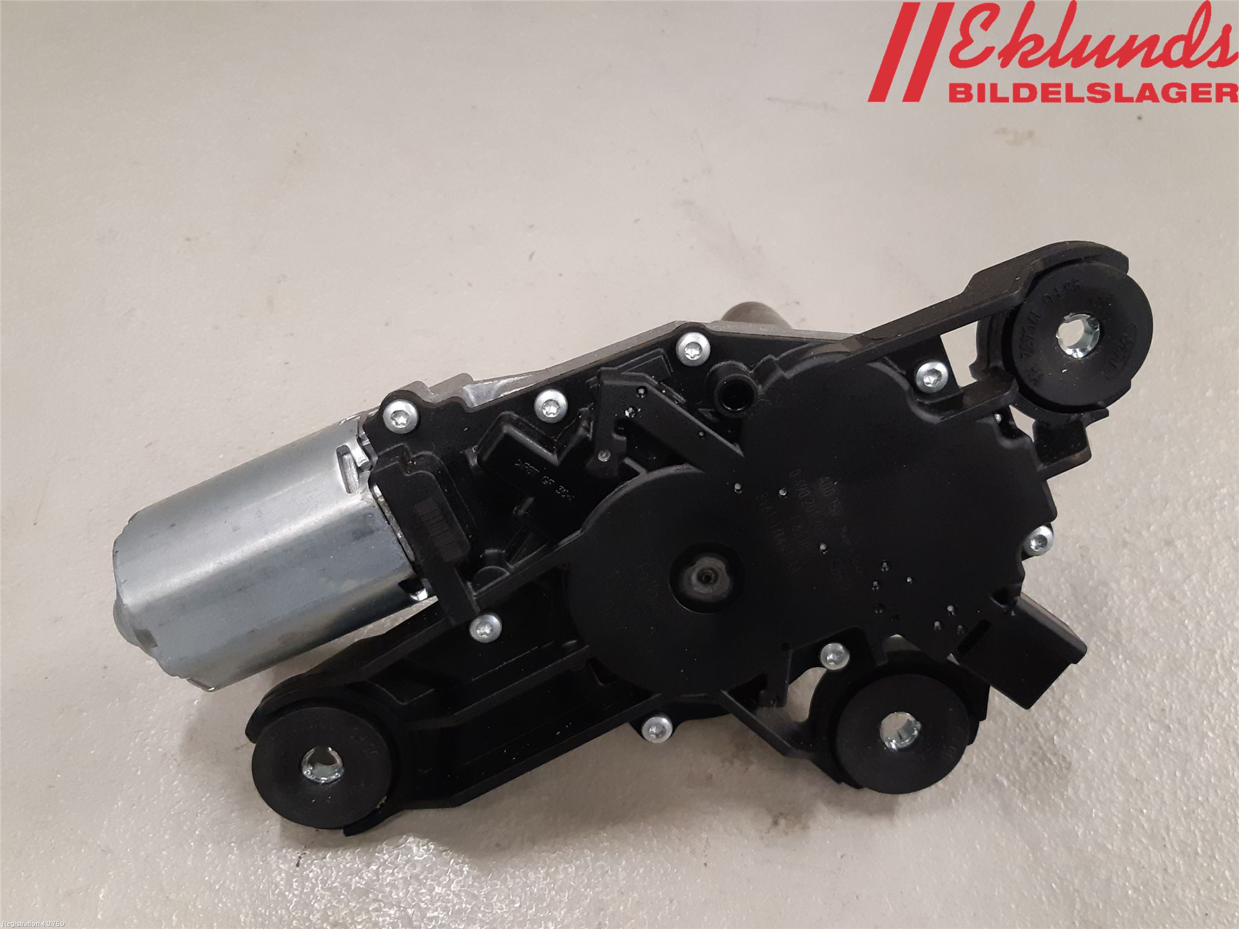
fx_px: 931
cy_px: 464
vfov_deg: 53.1
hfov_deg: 67.3
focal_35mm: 26
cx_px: 620
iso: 250
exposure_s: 1/50
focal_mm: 3.93
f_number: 1.7
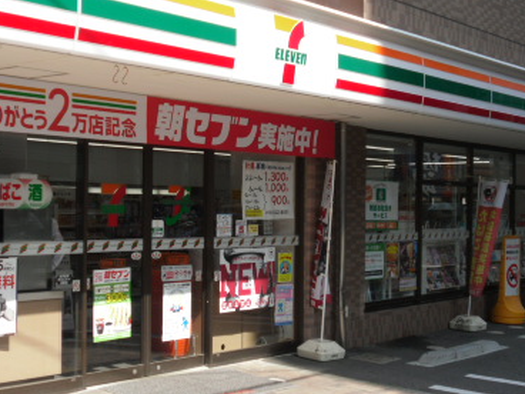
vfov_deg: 22.3
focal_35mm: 66
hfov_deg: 29.4
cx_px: 244
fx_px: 1001
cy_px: 200
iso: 100
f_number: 3.9
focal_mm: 6.9
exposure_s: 1/320
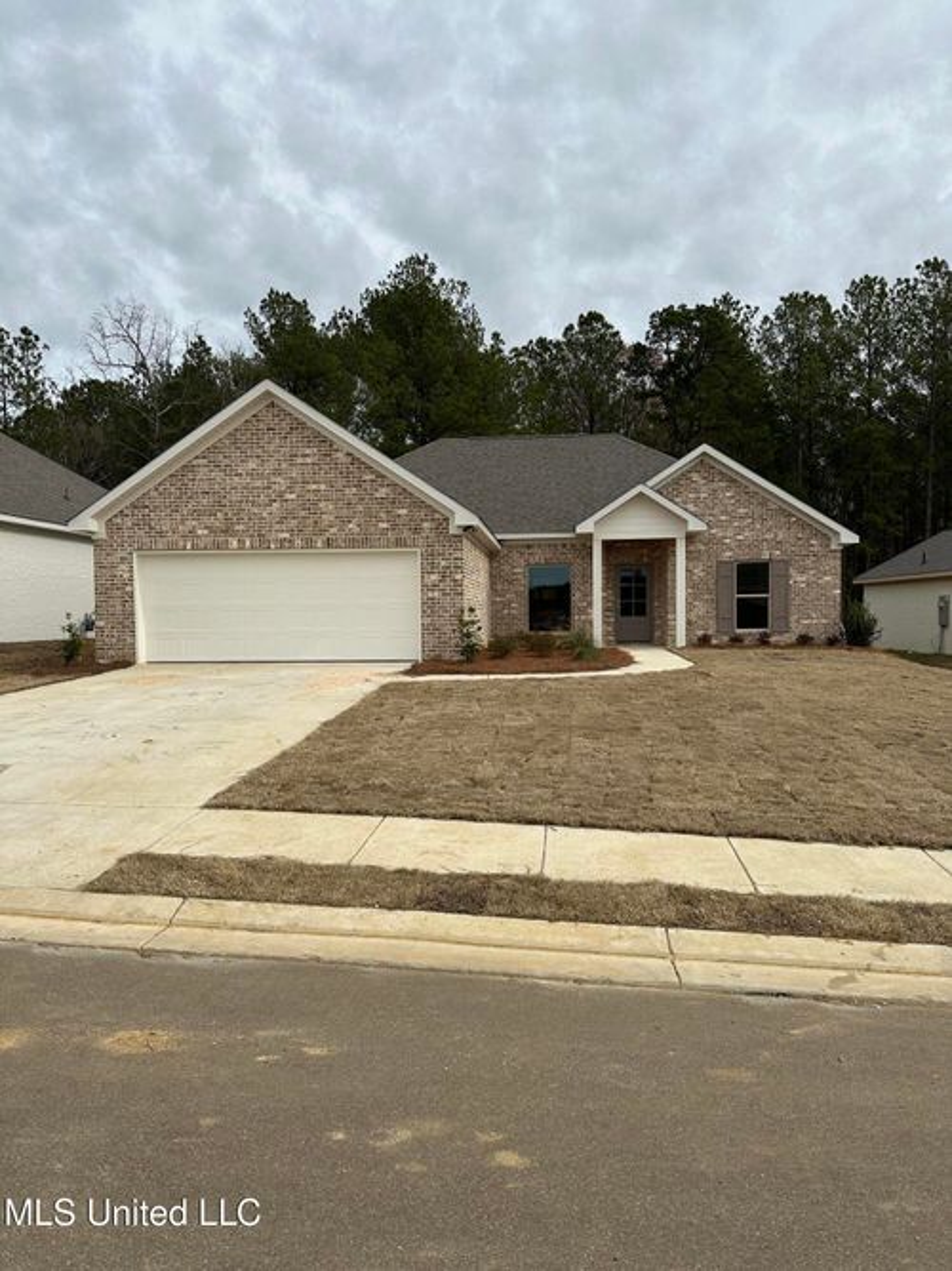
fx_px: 880
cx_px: 476
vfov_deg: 71.6
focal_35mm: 24
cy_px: 636
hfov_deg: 56.8
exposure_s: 1/5000
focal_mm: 6.86
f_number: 1.78
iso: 80
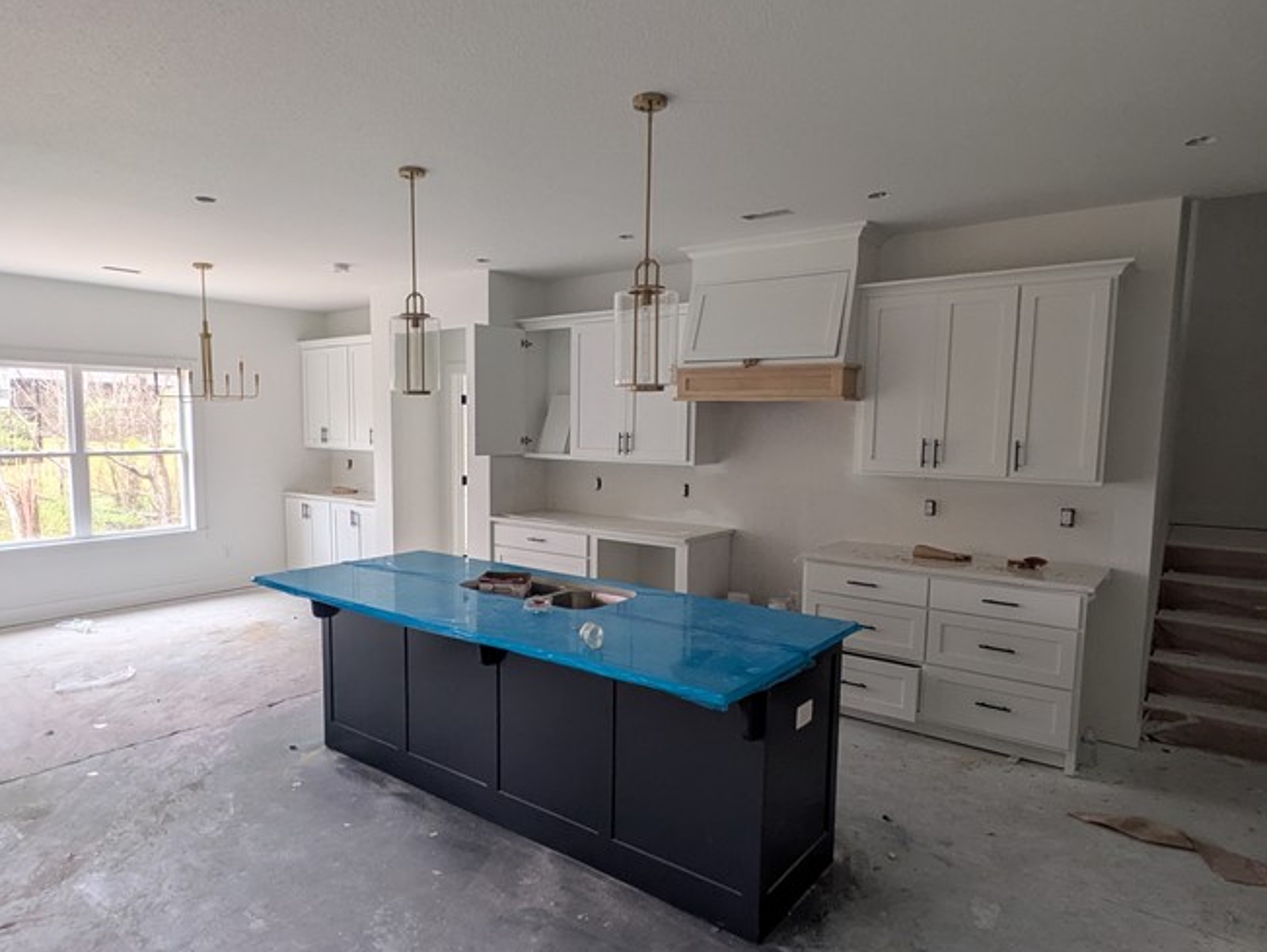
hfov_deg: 76.1
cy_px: 494
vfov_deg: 61.1
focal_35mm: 22
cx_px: 571
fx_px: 806
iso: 63
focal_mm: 1.83
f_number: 2.2
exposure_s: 1/60
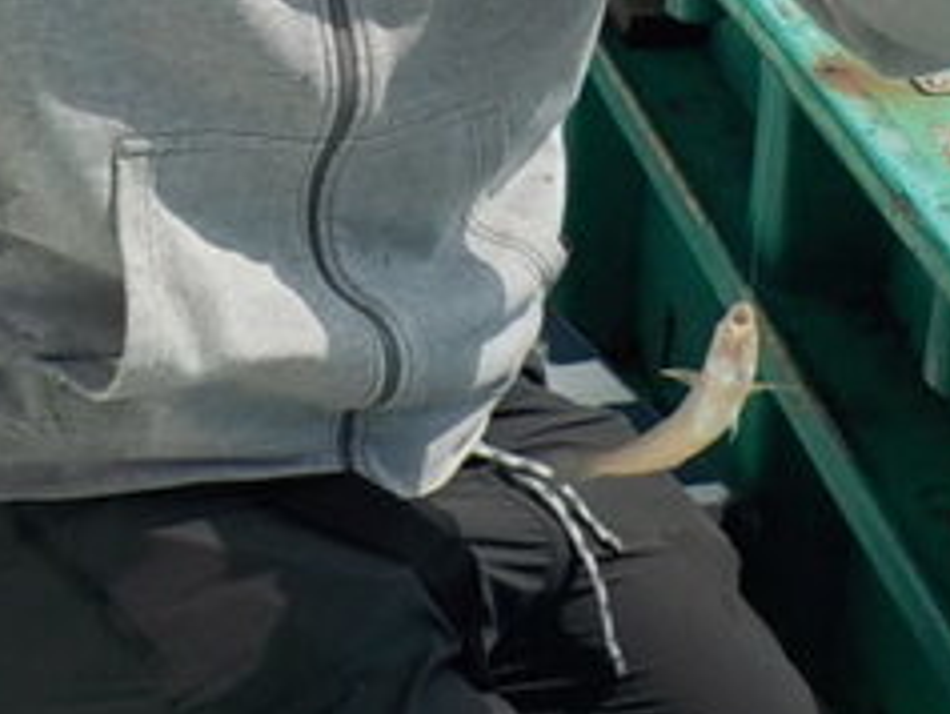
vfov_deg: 17.3
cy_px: -164
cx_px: 365
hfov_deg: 24.1
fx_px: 2224
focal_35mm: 81
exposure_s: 1/2000
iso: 125
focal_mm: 4.1
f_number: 3.3
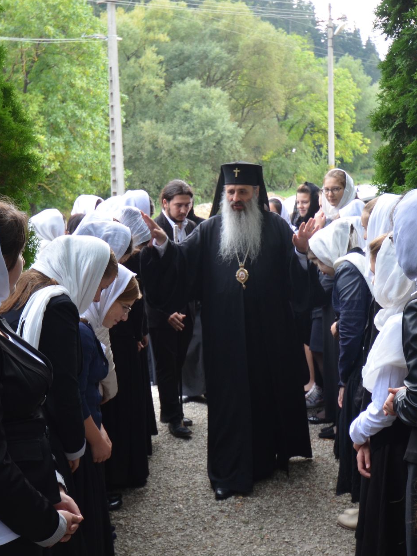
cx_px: 188
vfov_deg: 36.2
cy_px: 281
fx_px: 851
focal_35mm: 53
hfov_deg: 27.5
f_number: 4.5
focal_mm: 24
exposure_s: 1/60
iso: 500
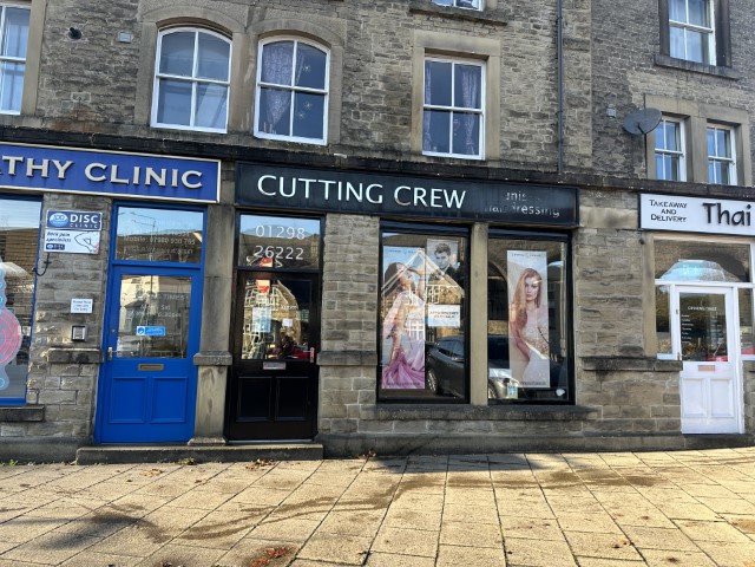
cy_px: 284
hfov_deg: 71.6
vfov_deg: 56.8
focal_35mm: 24
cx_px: 378
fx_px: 523
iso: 80
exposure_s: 1/501
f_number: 1.78
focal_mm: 6.86
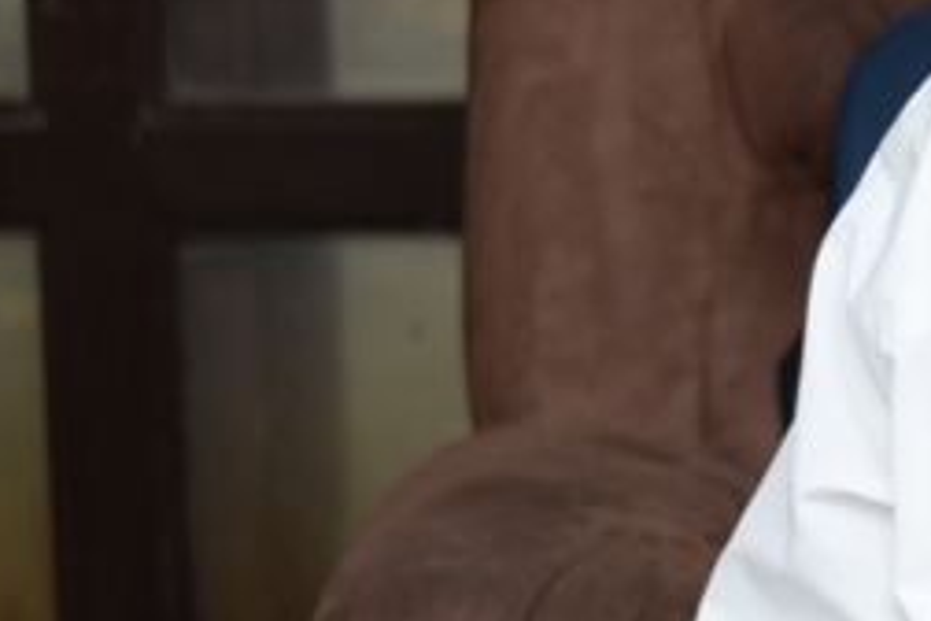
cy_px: 233
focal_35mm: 203
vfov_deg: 6.8
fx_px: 5249
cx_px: 1319
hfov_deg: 9.9
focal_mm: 50
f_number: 1.8
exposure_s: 1/200
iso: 160
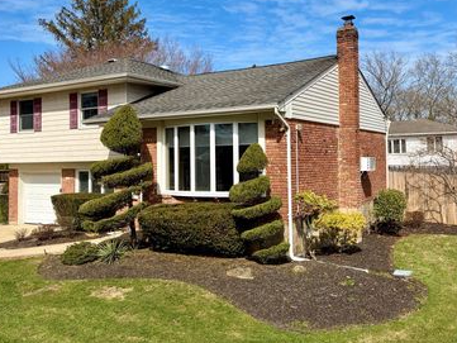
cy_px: 137
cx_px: 238
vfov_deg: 39.5
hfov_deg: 51.3
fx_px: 475
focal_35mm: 36
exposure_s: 1/3831
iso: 50
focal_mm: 5.96
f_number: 1.6
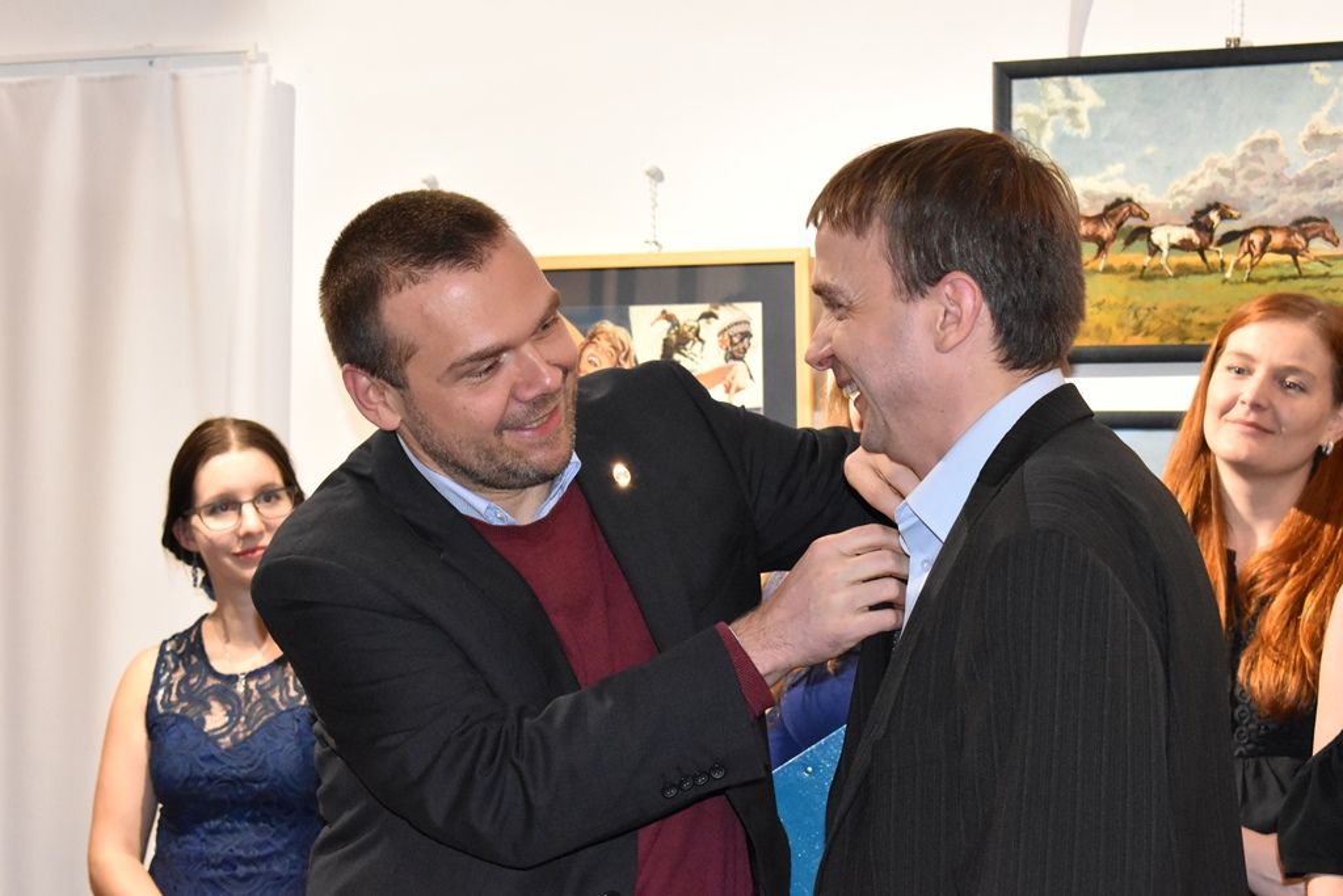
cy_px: 448
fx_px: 3078
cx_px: 672
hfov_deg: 24.6
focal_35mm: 82
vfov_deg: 16.6
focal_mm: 55
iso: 5600
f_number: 8
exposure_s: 1/100
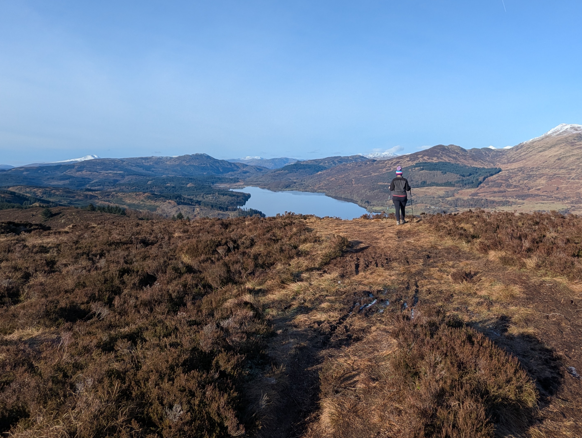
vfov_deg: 58.4
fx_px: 387
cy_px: 170
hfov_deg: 73.2
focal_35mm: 23
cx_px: 344
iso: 52
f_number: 2.2
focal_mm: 2.35
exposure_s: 1/1661
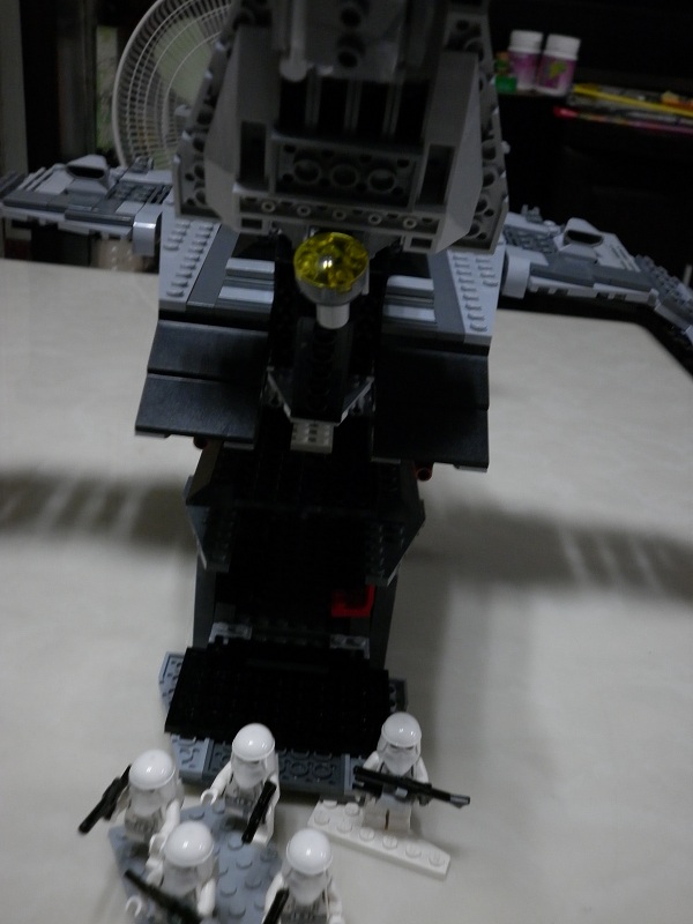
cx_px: 346
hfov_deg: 39.7
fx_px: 961
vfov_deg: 51.4
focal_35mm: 36
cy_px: 462
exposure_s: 1/30
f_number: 3.1
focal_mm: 6.5
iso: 200
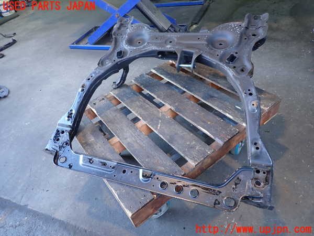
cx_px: 157
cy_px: 118
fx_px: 227
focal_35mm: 25
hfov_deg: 69.4
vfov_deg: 54.9
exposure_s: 1/40
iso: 200
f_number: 2
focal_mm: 4.5
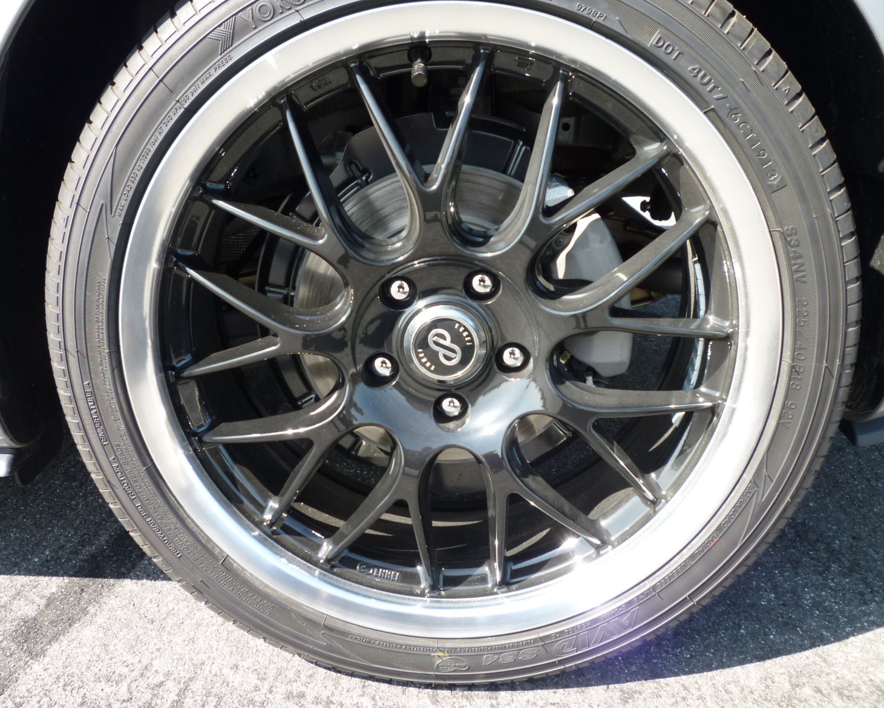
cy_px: 346
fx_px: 811
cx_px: 421
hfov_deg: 57.1
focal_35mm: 31
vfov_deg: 47.1
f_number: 3.3
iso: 80
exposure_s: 1/125
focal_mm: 5.2
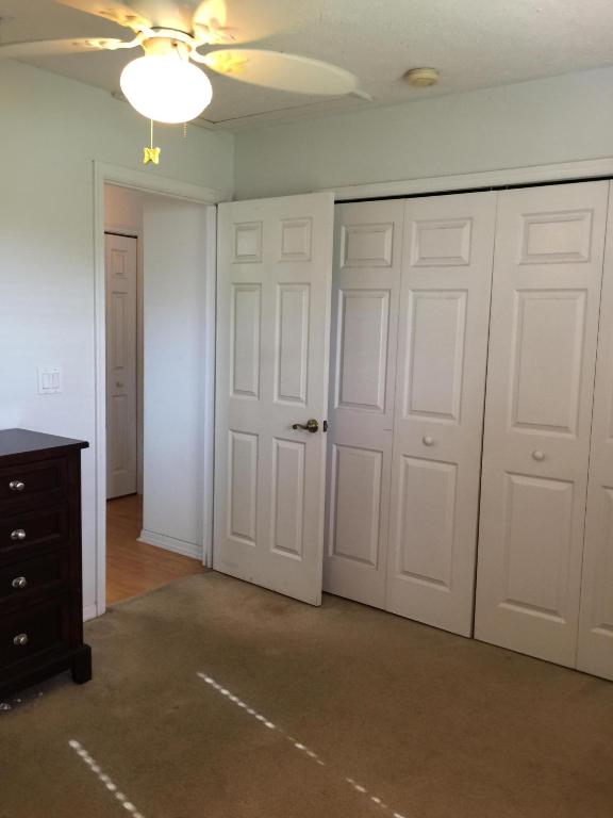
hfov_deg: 48.2
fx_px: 685
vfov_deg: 61.7
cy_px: 409
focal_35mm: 29
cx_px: 306
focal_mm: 4.15
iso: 32
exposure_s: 1/15
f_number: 2.2
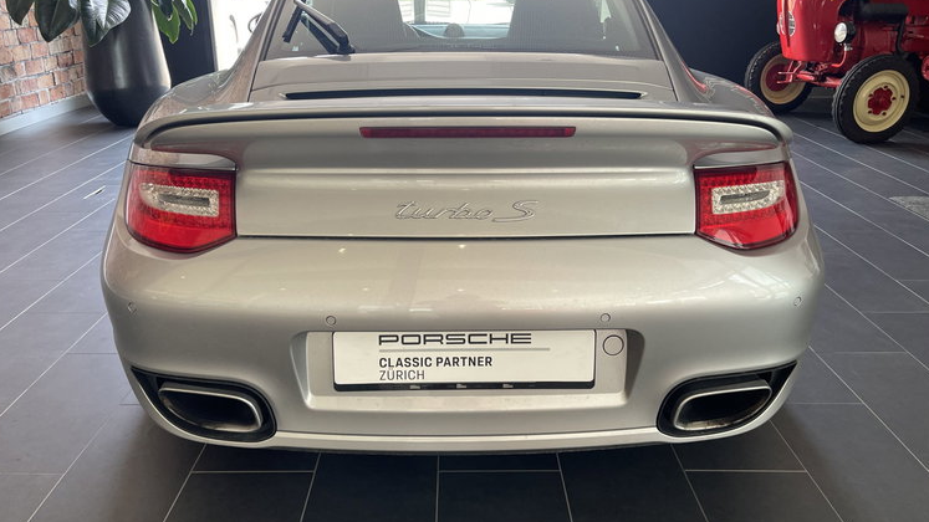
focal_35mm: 28
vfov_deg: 41.4
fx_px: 690
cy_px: 230
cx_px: 466
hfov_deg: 67.9
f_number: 1.6
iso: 125
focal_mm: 5.1
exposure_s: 1/115
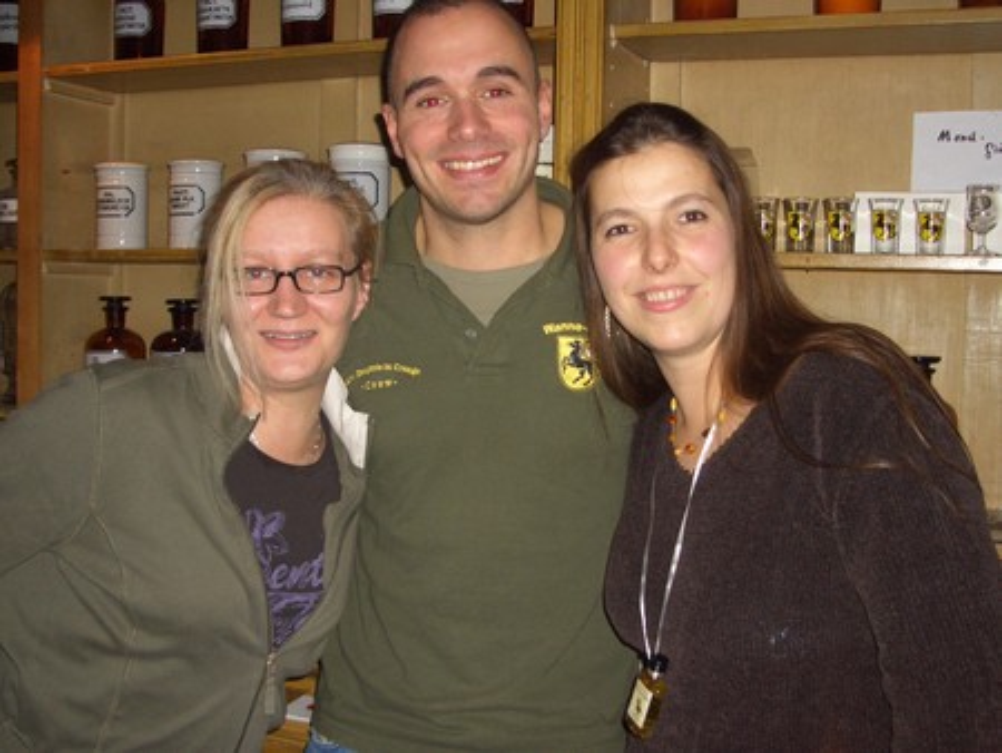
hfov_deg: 45.8
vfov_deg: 35.2
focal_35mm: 41
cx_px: 501
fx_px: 1187
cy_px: 376
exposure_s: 1/60
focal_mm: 6.8
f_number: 2.8
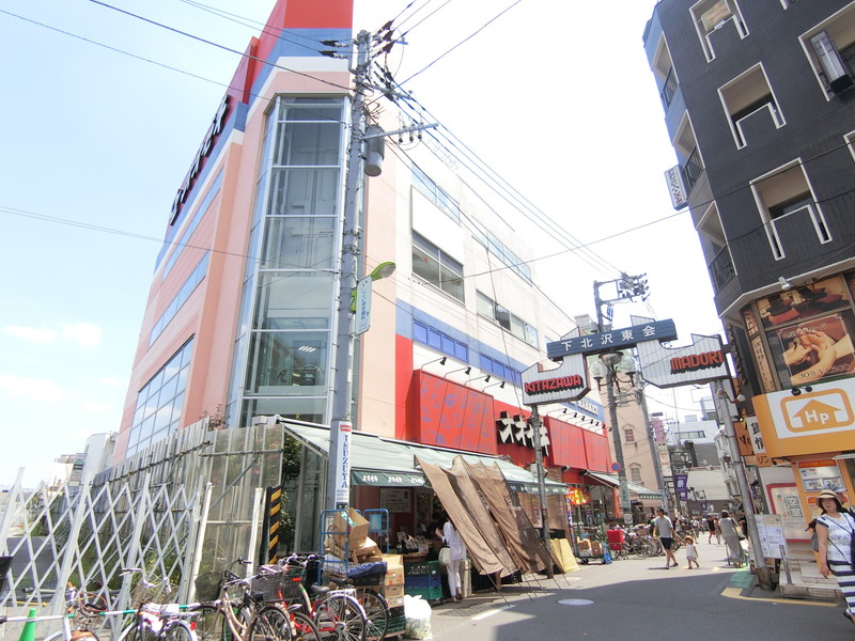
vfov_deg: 68.7
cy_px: 320
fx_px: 469
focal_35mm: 19
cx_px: 428
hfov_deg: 84.7
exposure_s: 1/160
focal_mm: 4.06
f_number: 6.9
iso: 80
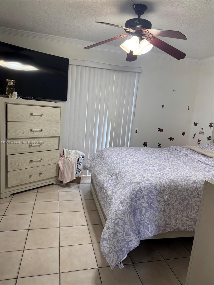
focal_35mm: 24
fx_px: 198
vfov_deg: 71.6
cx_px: 107
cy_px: 142
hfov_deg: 56.8
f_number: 1.78
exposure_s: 1/120
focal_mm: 6.76
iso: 200
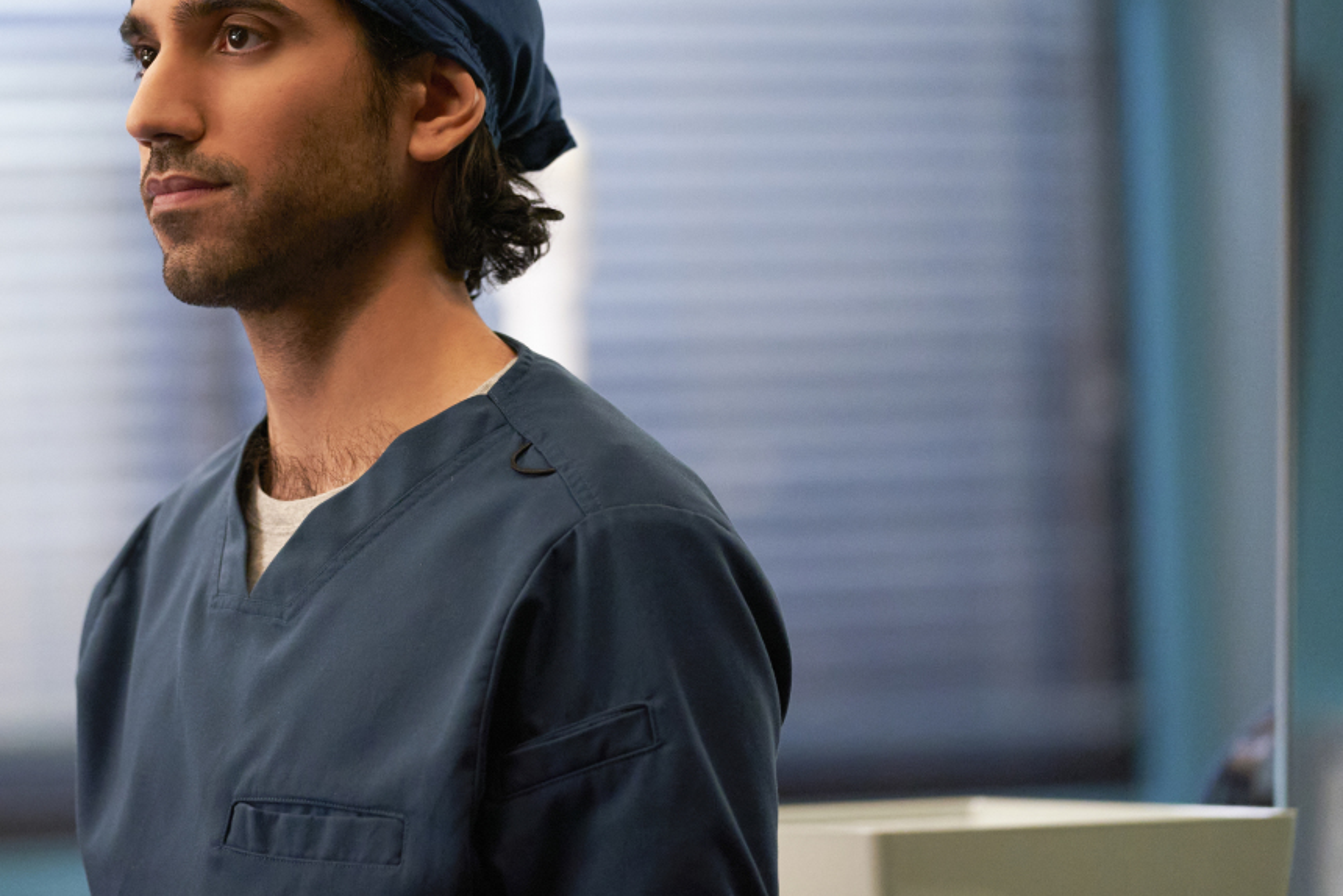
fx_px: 7911
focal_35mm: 212
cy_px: 343
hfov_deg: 9.7
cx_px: 419
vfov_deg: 6.5
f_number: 2.8
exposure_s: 1/320
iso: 6400
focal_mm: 152
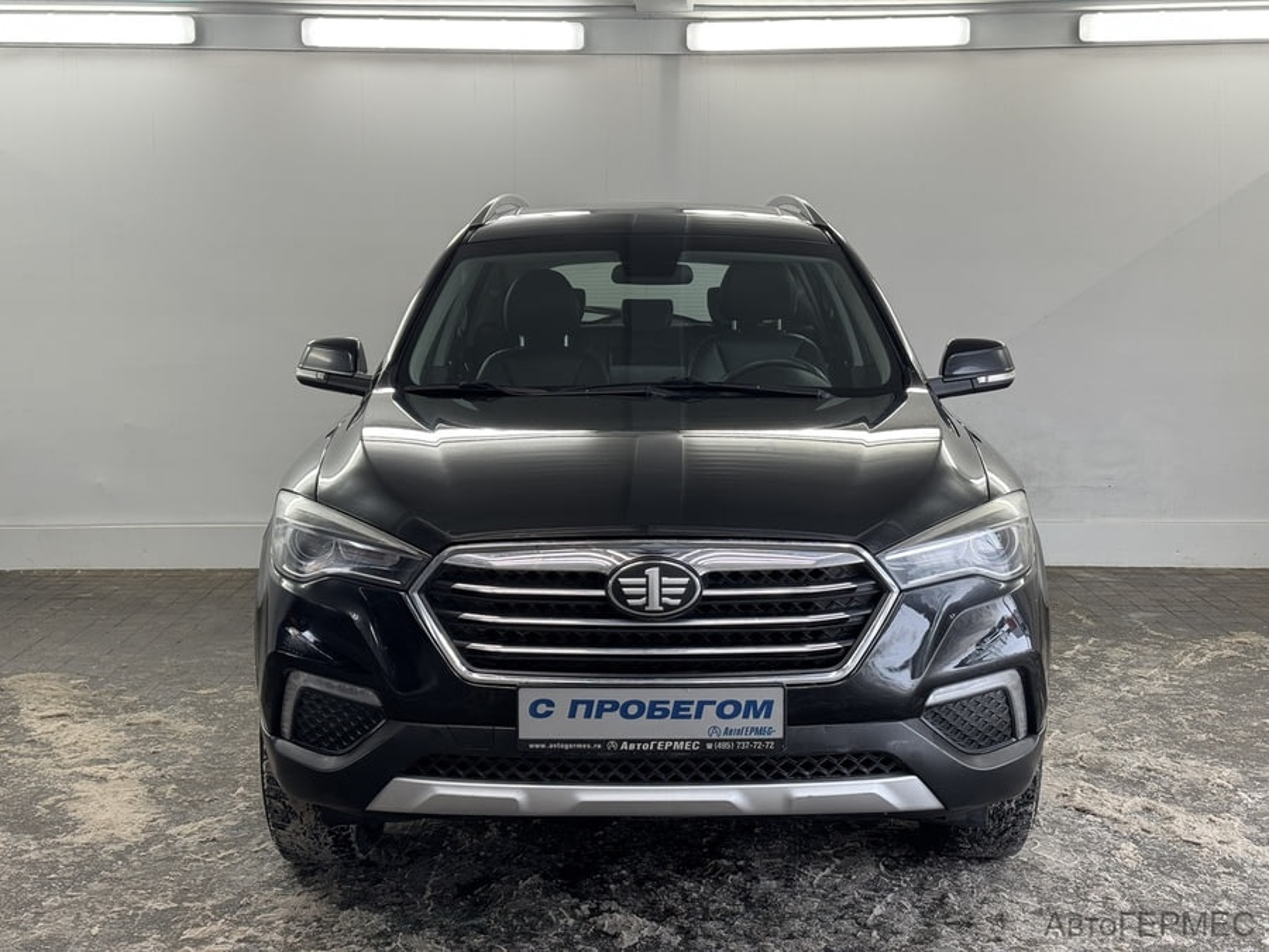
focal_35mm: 48
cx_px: 634
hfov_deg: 39.7
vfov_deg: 30.3
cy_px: 476
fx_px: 1760
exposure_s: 1/100
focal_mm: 6.76
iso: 50
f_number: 1.78
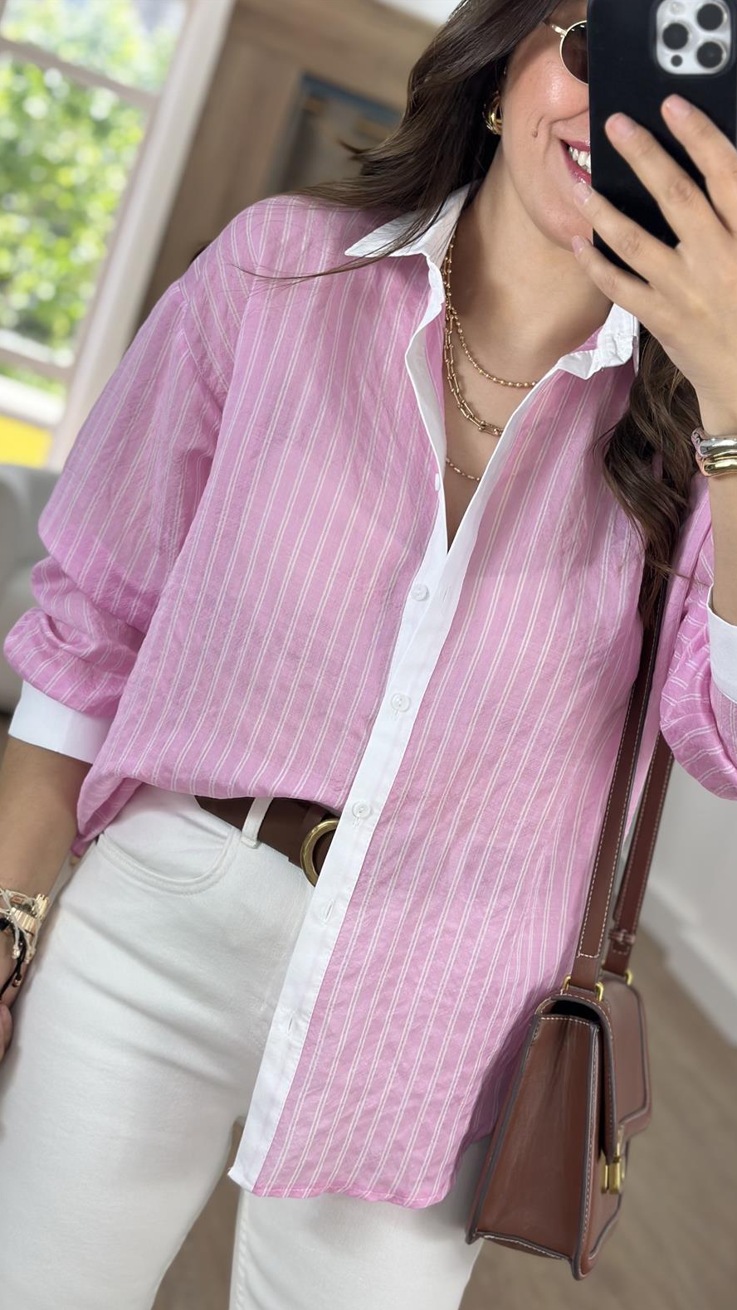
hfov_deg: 22.6
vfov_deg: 39.2
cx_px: 406
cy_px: 661
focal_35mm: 53
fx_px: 1842
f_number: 1.78
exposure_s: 1/366
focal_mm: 6.86
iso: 80
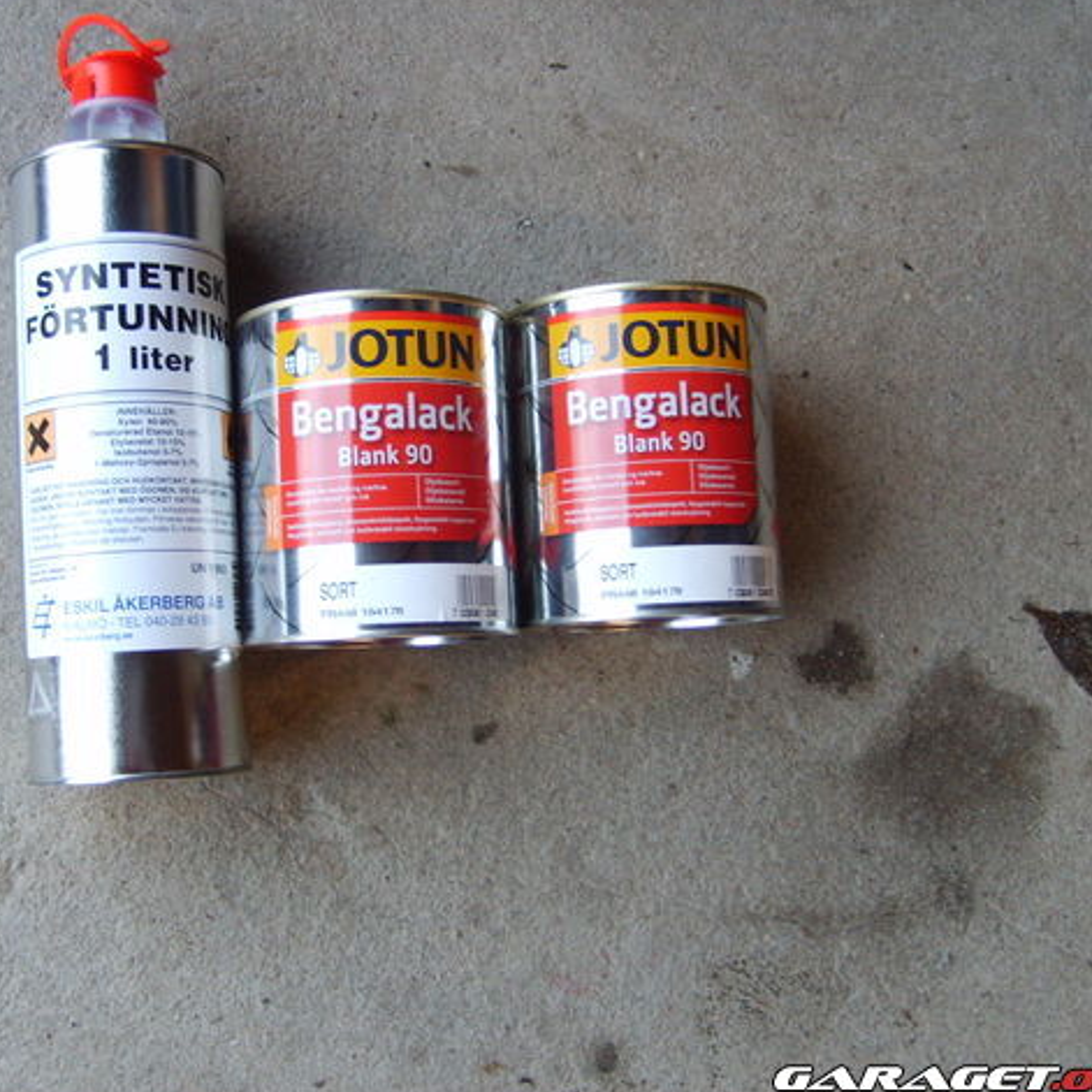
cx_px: 429
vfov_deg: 40.0
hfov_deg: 39.8
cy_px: 545
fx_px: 1499
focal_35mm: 42
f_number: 2.8
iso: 93
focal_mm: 5.8
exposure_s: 1/30
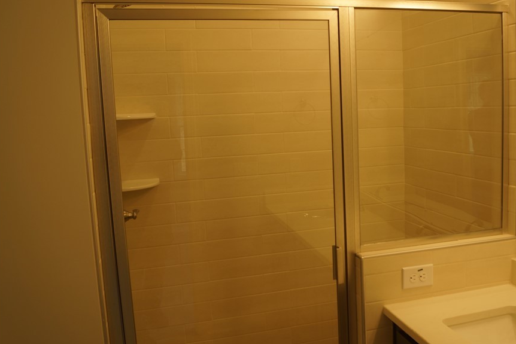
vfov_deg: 38.8
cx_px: 318
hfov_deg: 55.2
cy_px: 150
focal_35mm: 34
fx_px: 487
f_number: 4.5
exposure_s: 1/80
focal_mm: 18
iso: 100
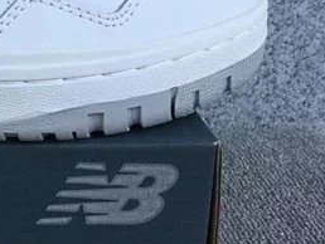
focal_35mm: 108
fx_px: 1015
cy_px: 80
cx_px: -107
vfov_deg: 13.7
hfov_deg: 17.0
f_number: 2.4
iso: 25
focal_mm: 3.3
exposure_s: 1/431
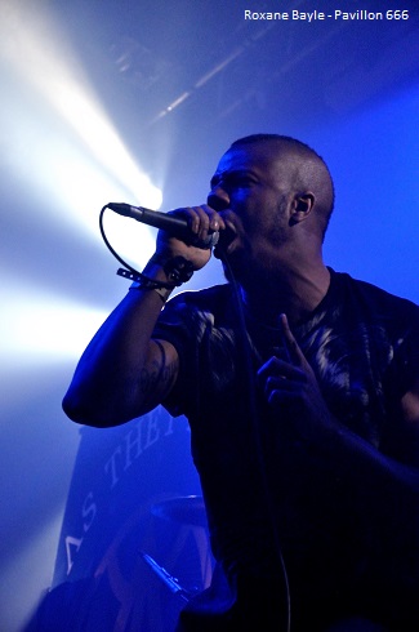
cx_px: 210
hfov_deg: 12.1
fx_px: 1971
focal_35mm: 112
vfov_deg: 18.2
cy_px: 316
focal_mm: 75
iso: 1600
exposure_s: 1/80
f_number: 6.3
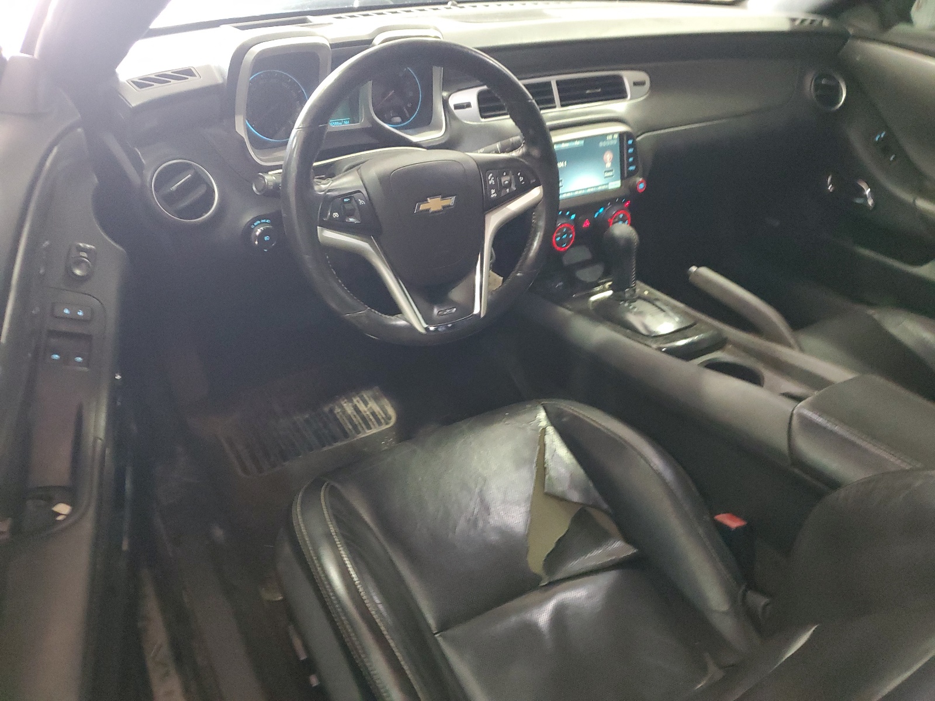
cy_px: 350
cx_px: 468
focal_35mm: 26
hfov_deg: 67.3
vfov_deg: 53.1
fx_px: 702
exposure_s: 1/15
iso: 458
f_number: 1.5
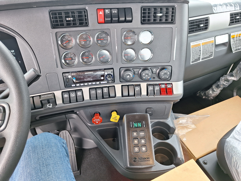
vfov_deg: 58.9
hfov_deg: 73.9
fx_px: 160
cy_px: 90
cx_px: 120
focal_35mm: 23
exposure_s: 1/60
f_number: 1.8
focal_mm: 5.54
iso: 40
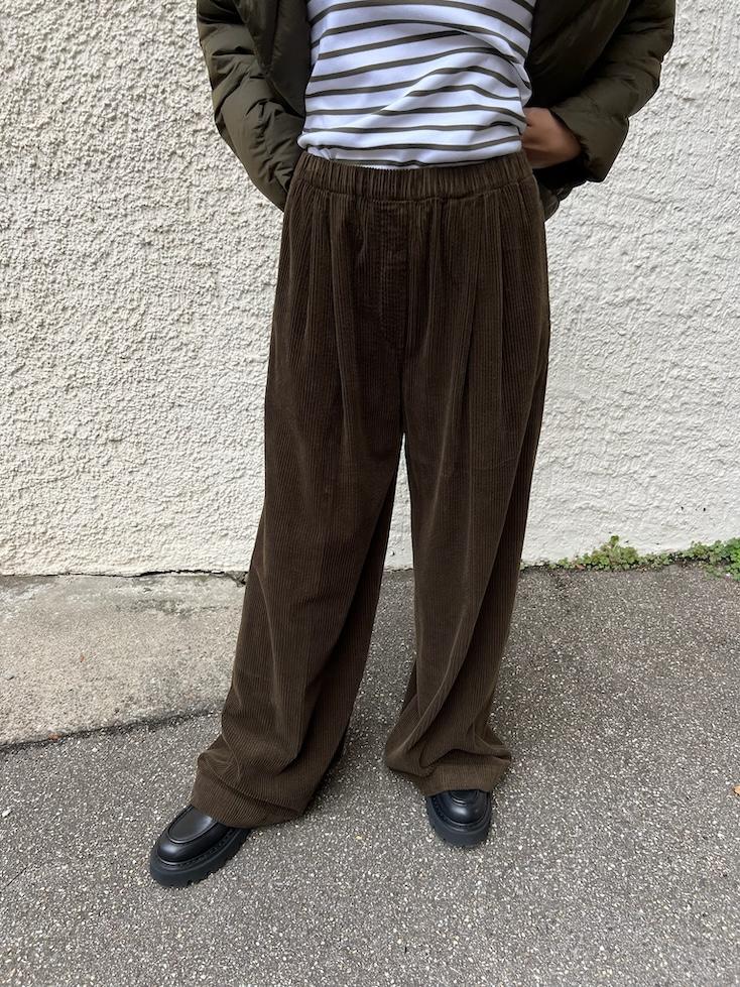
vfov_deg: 67.3
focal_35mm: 26
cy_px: 494
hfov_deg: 53.1
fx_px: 741
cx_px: 370
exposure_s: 1/692
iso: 50
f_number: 1.5
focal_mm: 5.7
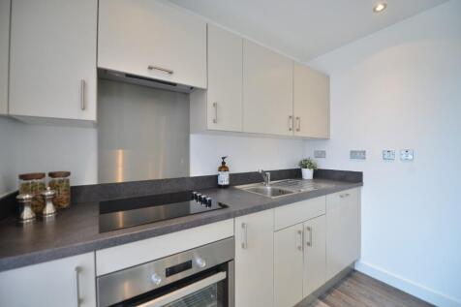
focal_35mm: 14
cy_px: 154
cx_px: 230
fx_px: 179
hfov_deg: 104.3
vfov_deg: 81.2
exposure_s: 1/100
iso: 400
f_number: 2.8
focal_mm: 14
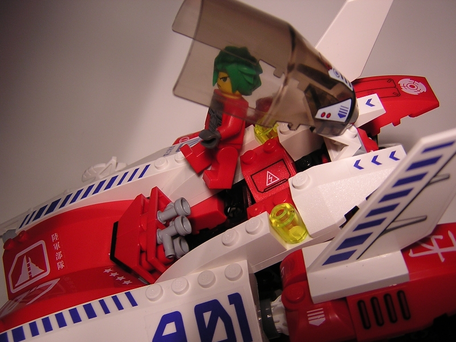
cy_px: 171
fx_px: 474
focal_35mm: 36
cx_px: 228
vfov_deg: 39.7
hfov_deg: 51.4
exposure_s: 1/52.9
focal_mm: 4.7
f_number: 2.6
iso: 100
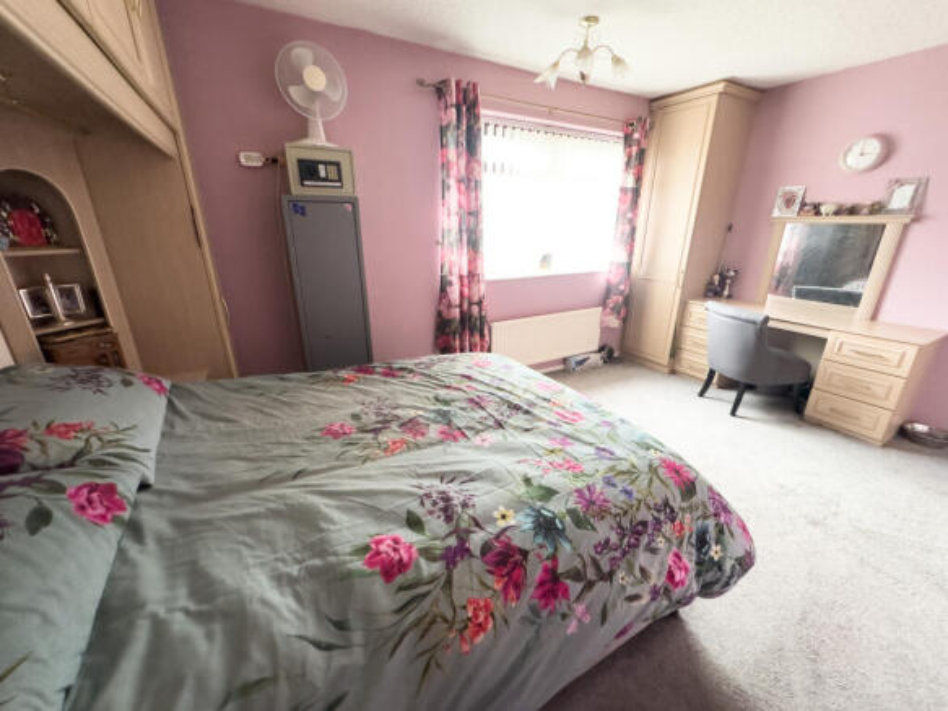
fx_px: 383
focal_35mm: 14
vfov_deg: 85.7
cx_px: 474
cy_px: 356
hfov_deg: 102.1
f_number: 2.2
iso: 500
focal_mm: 2.22
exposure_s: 1/60
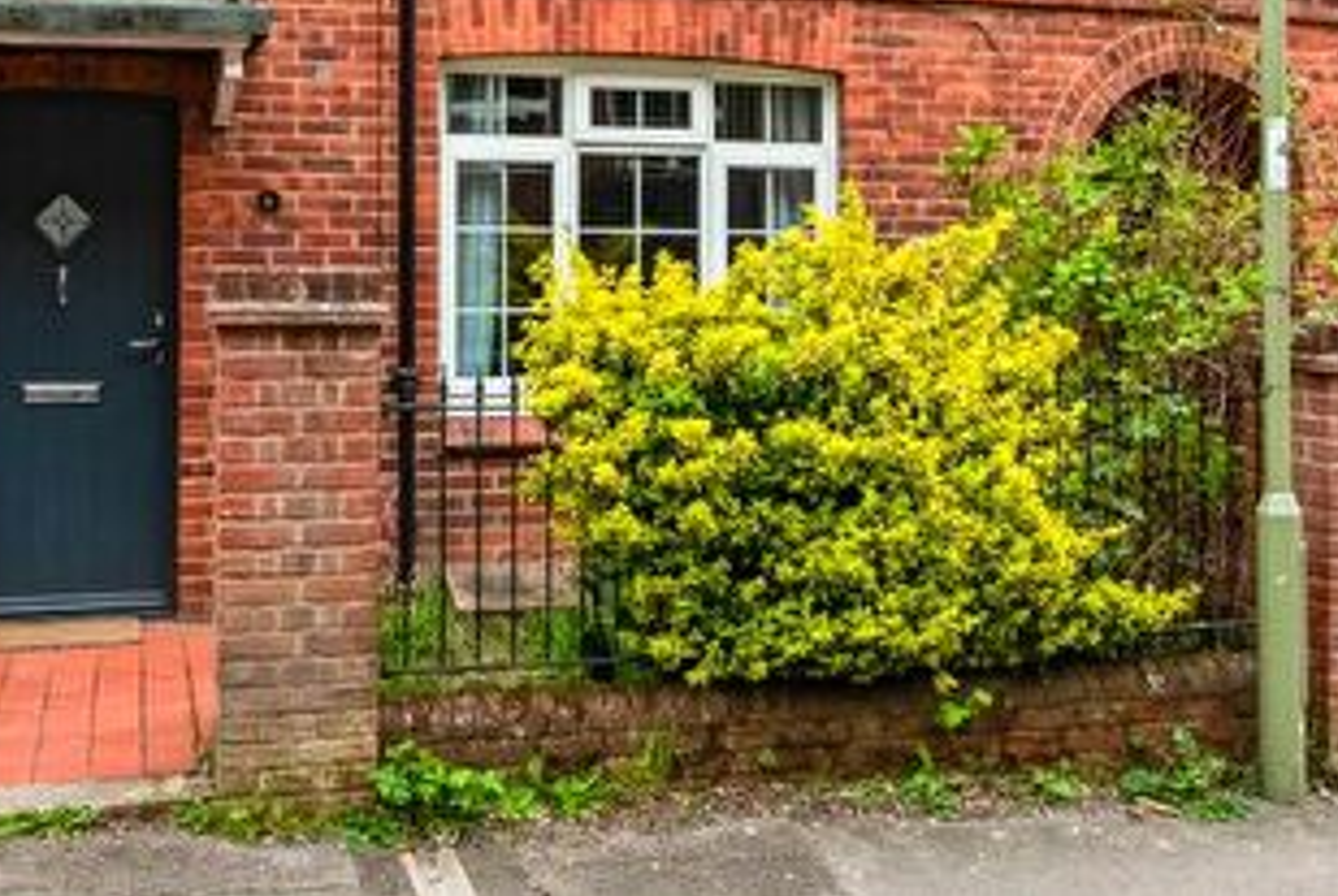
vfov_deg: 28.2
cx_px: 615
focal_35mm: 43
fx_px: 1600
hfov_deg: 45.3
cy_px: -108
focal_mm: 19
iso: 640
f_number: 7.1
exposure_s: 1/640
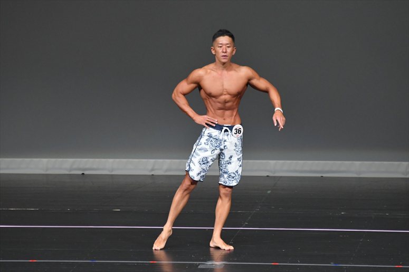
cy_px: 136
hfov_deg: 6.0
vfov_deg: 4.0
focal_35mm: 345
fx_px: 3918
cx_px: 204
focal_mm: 230
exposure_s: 1/400
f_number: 5.6
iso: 4000
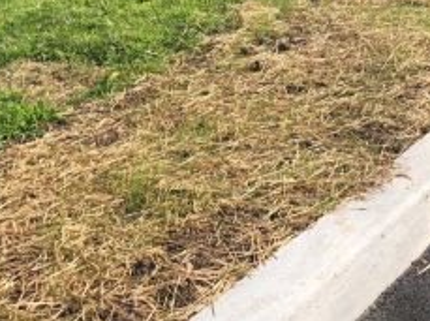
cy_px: 17
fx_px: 1215
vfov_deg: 14.8
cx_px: 306
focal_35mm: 98
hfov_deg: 20.0
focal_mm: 4
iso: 20
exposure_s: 1/1715
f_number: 1.8
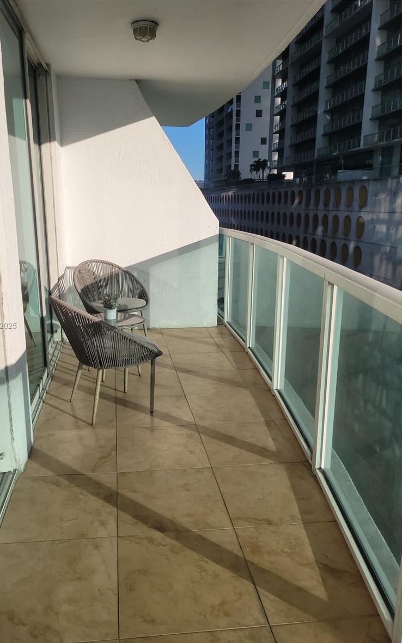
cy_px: 326
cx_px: 160
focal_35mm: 28
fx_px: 491
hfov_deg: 44.3
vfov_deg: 66.5
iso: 40
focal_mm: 5.4
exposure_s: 1/3608
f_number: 1.8
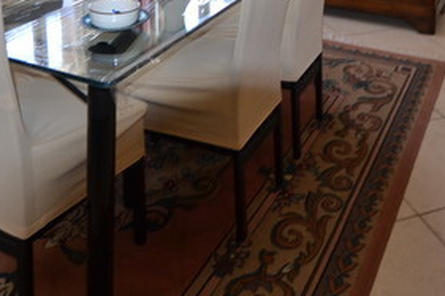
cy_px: -98
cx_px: 257
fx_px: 506
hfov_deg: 47.3
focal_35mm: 41
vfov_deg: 26.9
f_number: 4
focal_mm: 10
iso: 400
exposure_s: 1/60
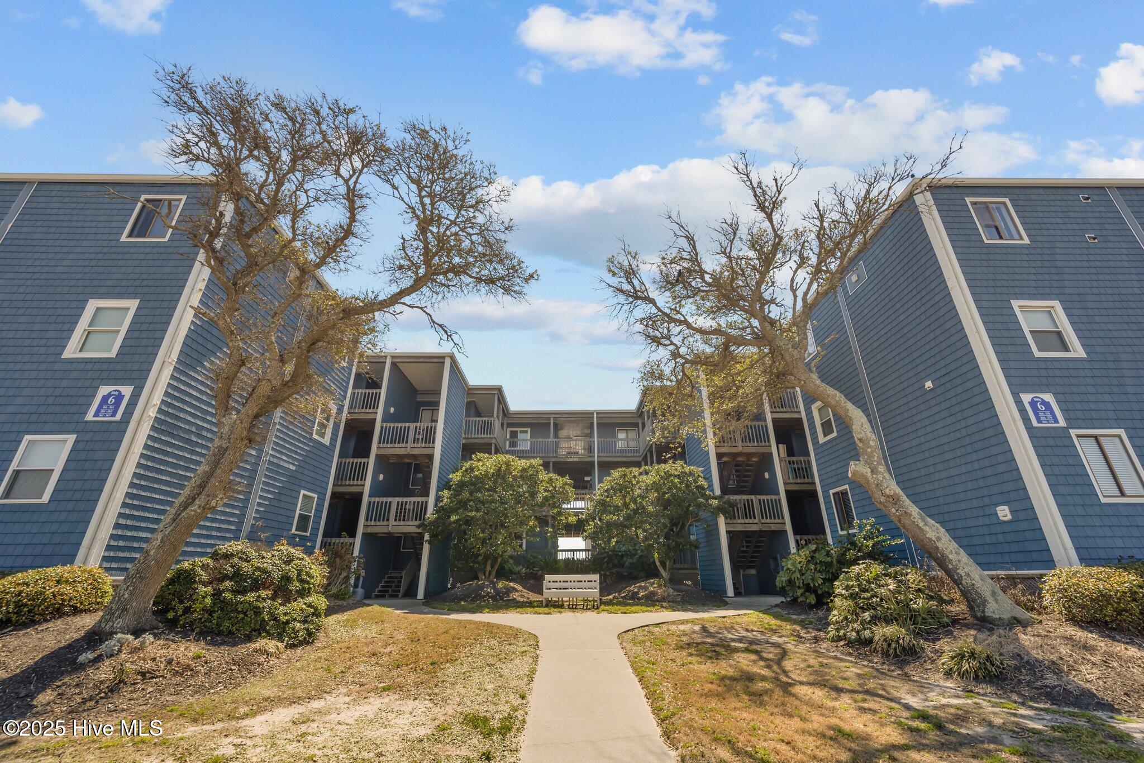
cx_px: 572
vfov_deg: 81.2
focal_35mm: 14
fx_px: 445
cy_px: 382
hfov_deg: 104.3
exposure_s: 1/250
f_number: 7.1
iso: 64
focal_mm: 14
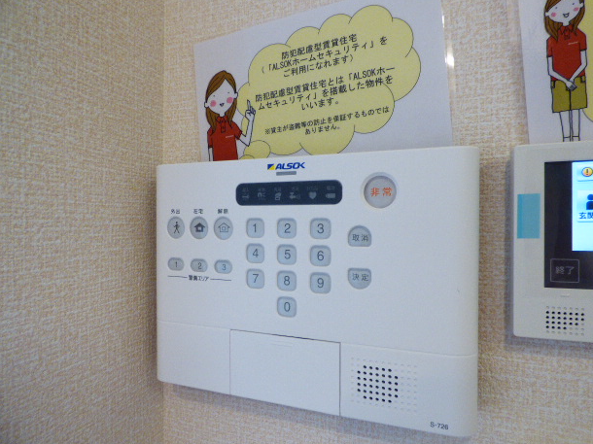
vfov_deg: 63.4
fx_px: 360
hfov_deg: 79.0
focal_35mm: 21
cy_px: 228
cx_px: 307
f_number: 2.8
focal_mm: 3.58
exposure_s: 1/60
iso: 200
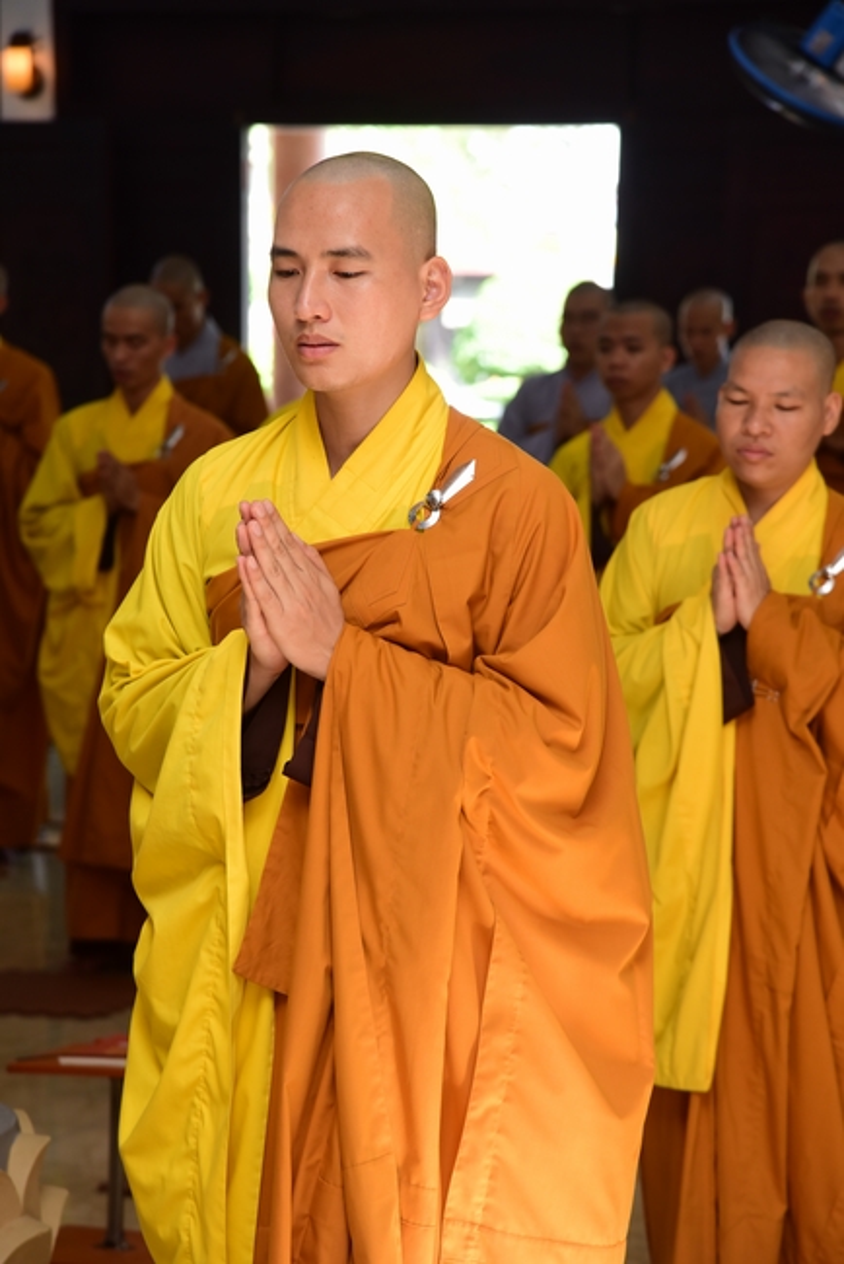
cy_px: 632
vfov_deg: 17.1
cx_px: 422
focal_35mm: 120
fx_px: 4215
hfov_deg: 11.4
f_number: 6.3
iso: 640
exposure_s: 1/60
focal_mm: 120
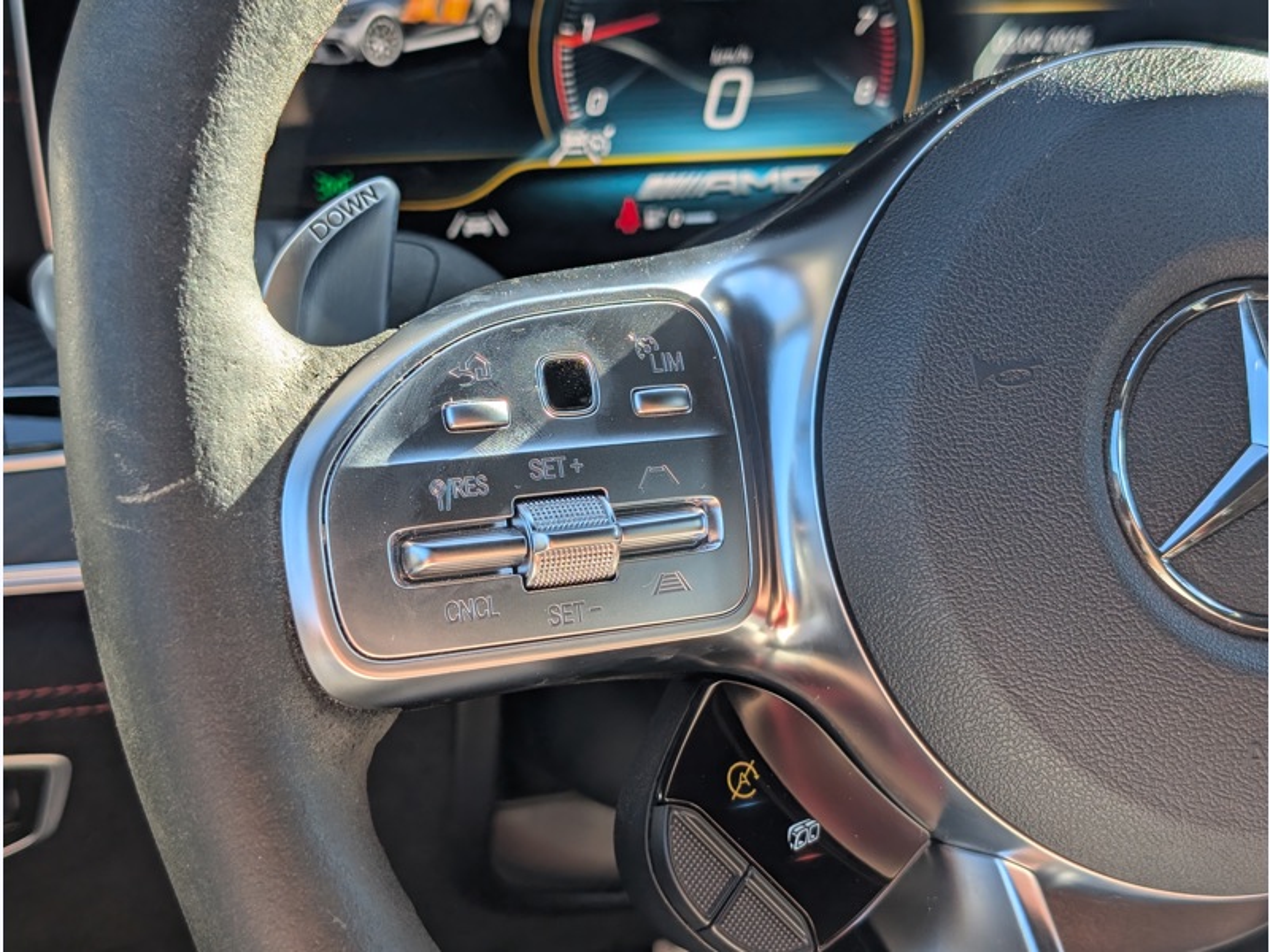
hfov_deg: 38.9
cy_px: 476
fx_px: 1798
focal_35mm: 49
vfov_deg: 29.7
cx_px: 635
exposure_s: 1/156
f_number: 1.68
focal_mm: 6.9
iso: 19
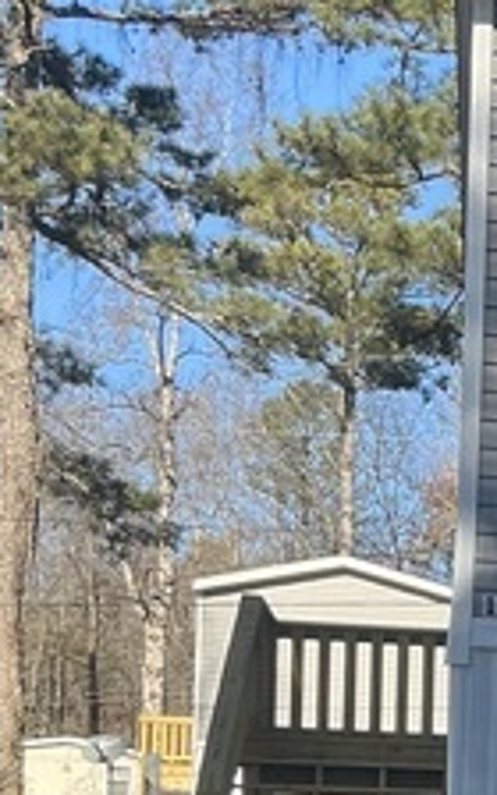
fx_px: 2297
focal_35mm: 106
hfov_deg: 11.2
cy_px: 823
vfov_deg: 19.0
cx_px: 976
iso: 25
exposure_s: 1/792
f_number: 1.8
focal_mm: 3
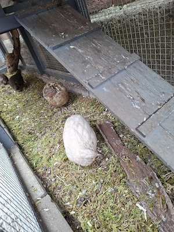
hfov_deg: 58.9
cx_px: 87
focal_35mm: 23
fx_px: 154
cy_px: 116
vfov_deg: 73.9
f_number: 1.8
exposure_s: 1/100
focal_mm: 5.54
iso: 160
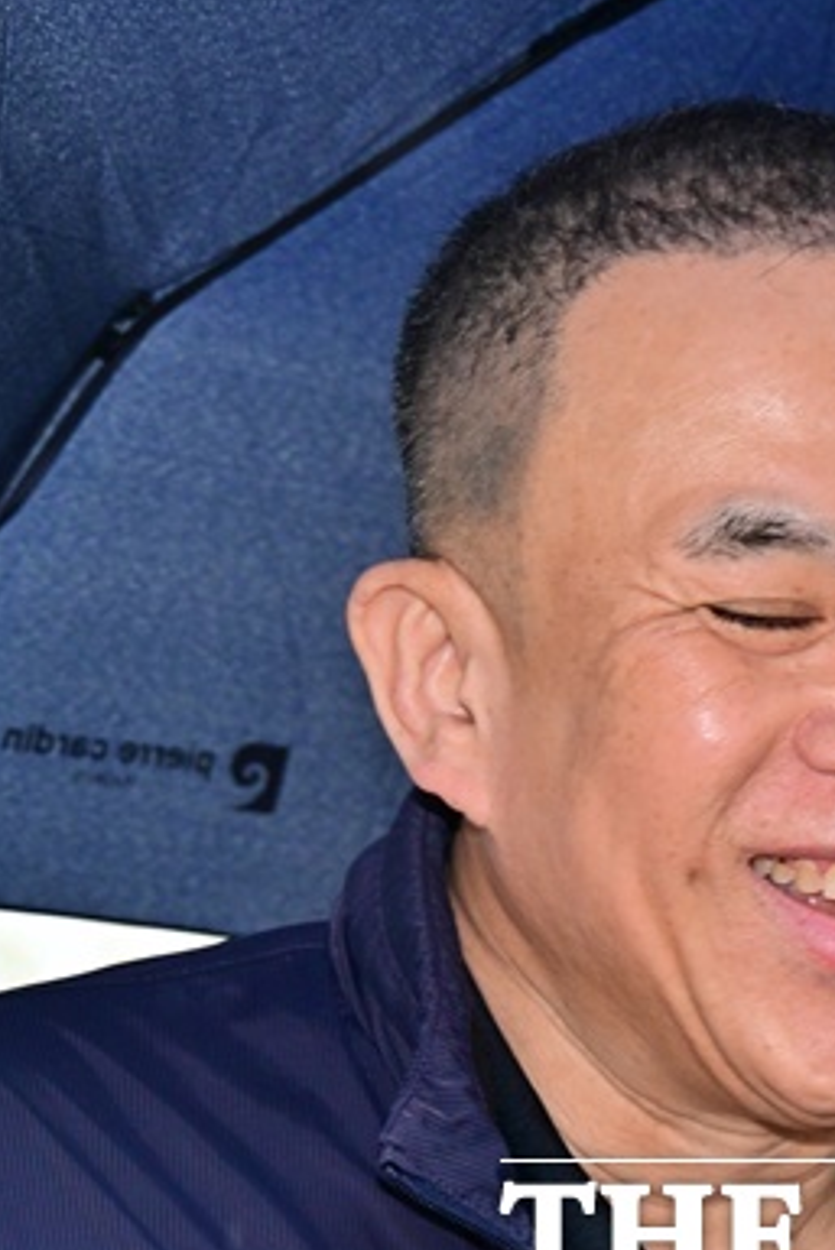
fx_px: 7508
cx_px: 858
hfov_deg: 6.3
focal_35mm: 216
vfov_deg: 9.5
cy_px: 654
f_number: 8
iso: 3200
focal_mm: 130
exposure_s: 1/500
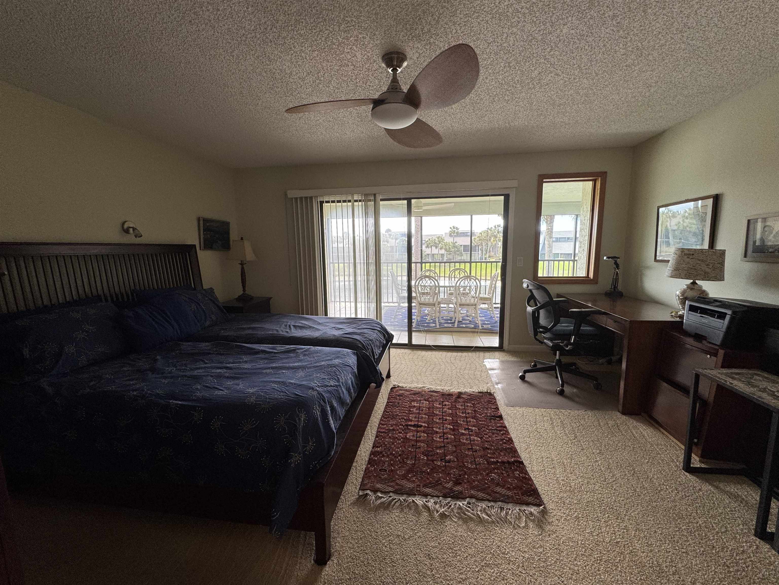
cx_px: 390
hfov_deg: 102.1
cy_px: 292
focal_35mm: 14
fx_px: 315
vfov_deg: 85.7
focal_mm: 2.22
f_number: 2.2
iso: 100
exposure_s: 1/120
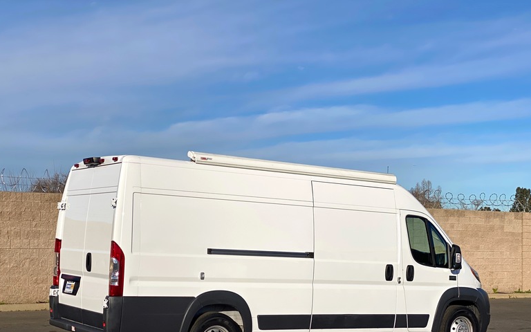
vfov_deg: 23.1
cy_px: 201
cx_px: 263
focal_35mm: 56
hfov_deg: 36.3
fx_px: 810
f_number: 2
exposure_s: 1/3690
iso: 20
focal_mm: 6
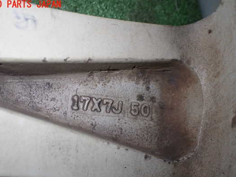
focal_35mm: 34
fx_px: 232
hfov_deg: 53.9
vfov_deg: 41.7
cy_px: 99
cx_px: 114
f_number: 2.3
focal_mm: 5.4
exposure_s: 1/125
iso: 400
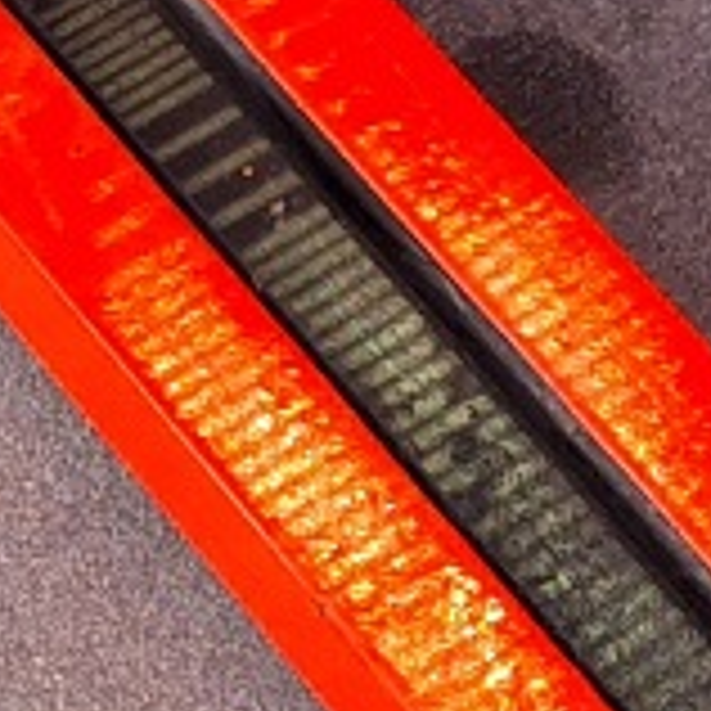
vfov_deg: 8.3
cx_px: 792
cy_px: 436
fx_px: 4880
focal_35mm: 210
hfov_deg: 8.3
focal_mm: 5.54
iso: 320
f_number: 1.8
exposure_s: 1/25
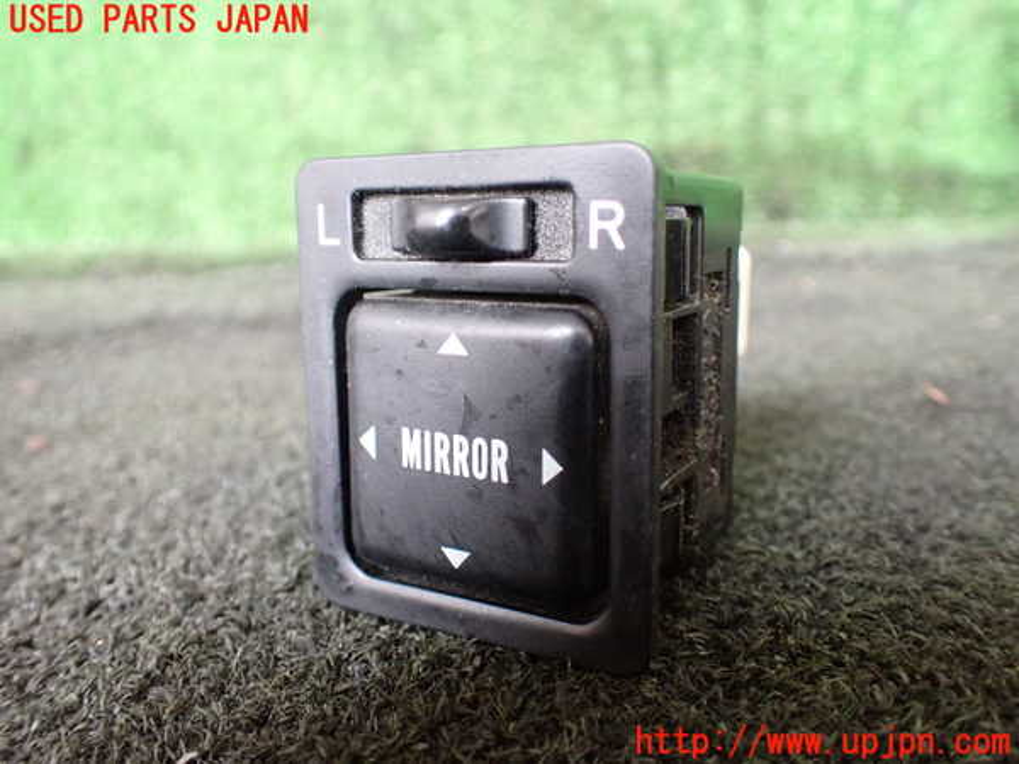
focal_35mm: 30
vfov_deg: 46.8
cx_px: 510
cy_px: 382
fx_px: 883
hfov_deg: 60.0
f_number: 2.3
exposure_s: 1/60
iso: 800
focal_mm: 5.4
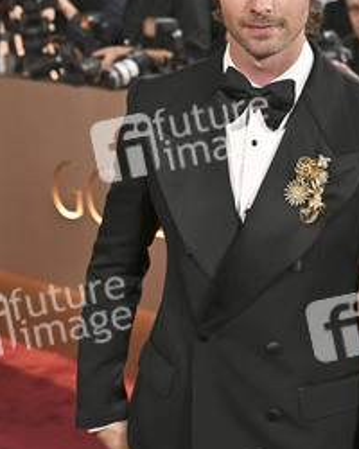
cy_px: 230
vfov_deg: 18.3
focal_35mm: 105
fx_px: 1395
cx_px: 235
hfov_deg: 14.6
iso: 2500
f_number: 5.6
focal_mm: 70
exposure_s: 1/320
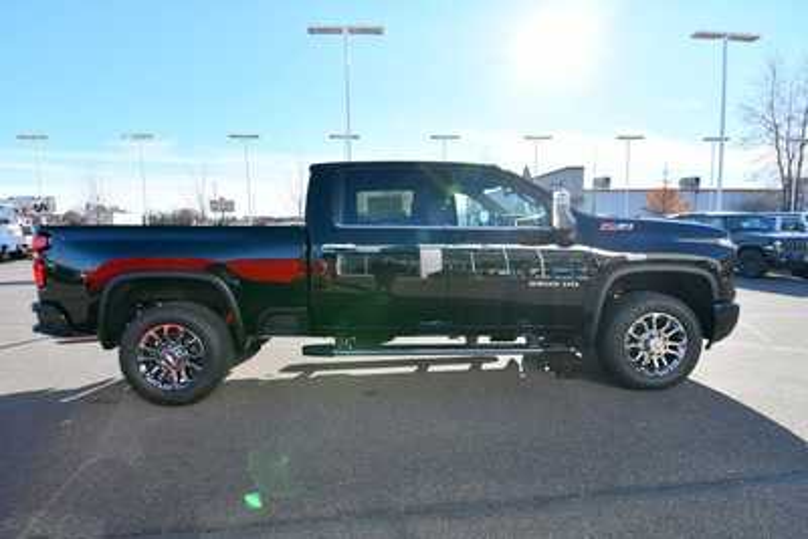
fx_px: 404
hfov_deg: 90.0
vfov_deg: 67.4
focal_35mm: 18
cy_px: 270
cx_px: 404
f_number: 8
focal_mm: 12
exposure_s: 1/250
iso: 140
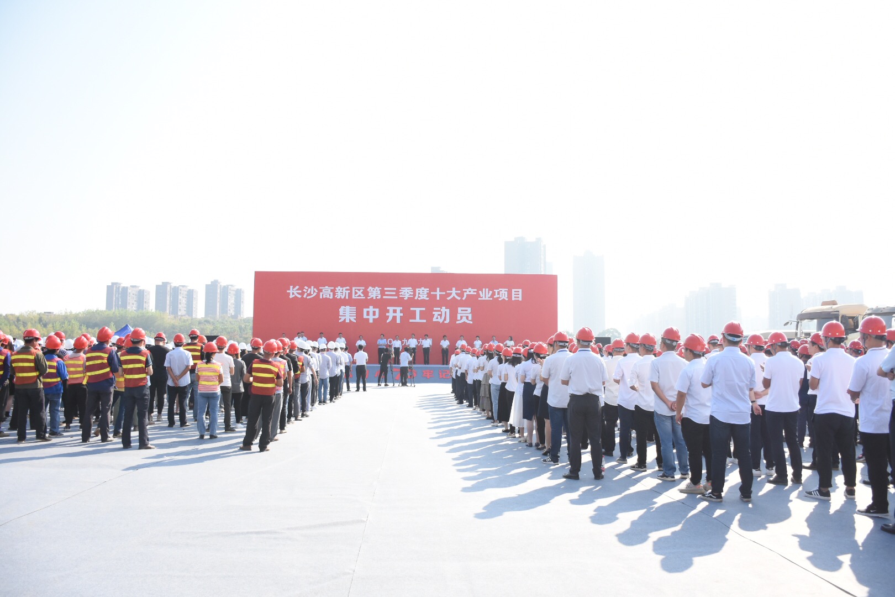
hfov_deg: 67.4
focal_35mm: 27
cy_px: 298
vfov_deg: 47.9
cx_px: 448
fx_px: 671
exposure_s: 1/3200
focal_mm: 18
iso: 800
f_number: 4.5
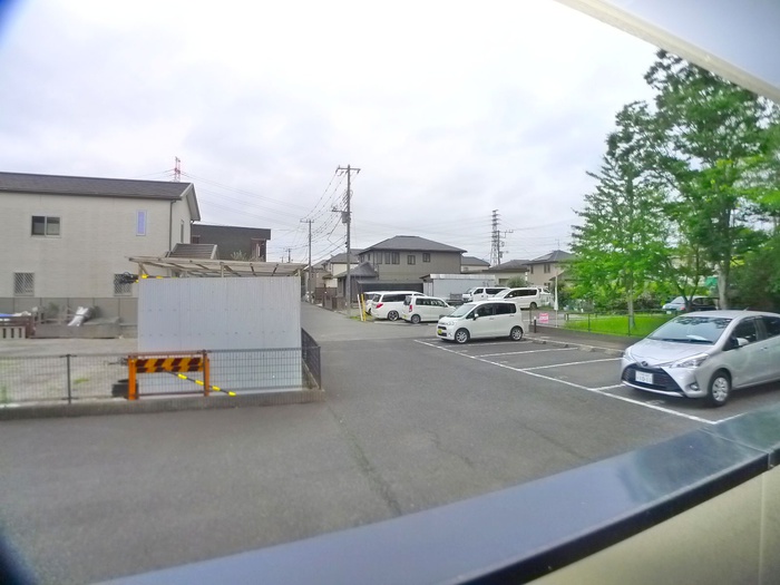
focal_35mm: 24
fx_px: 541
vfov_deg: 56.8
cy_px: 292
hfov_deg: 71.6
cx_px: 390
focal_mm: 5.1
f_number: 2.8
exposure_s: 1/100
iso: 400
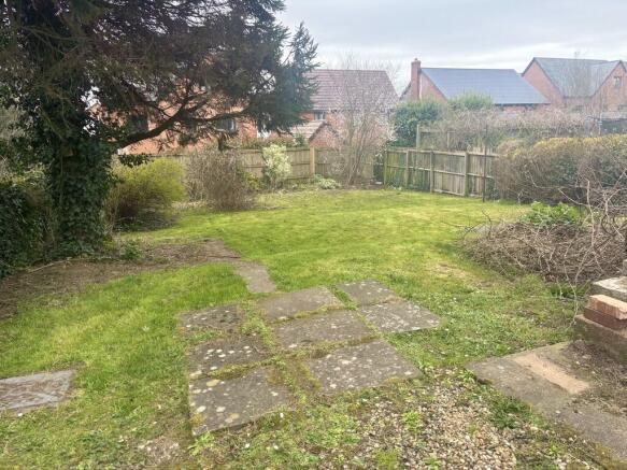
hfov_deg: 67.3
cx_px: 314
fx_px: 471
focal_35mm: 26
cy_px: 235
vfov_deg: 53.0
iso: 40
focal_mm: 5.96
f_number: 1.6
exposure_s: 1/256
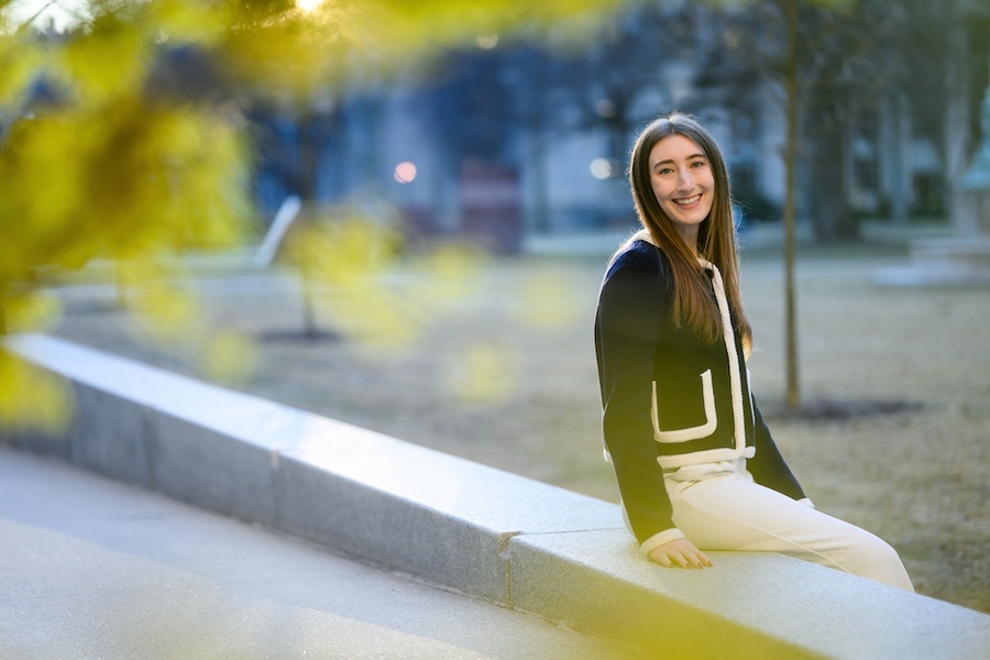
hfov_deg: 23.9
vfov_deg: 16.1
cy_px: 330
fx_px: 2337
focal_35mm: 85
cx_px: 495
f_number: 1.8
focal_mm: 85
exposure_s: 1/400
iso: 200
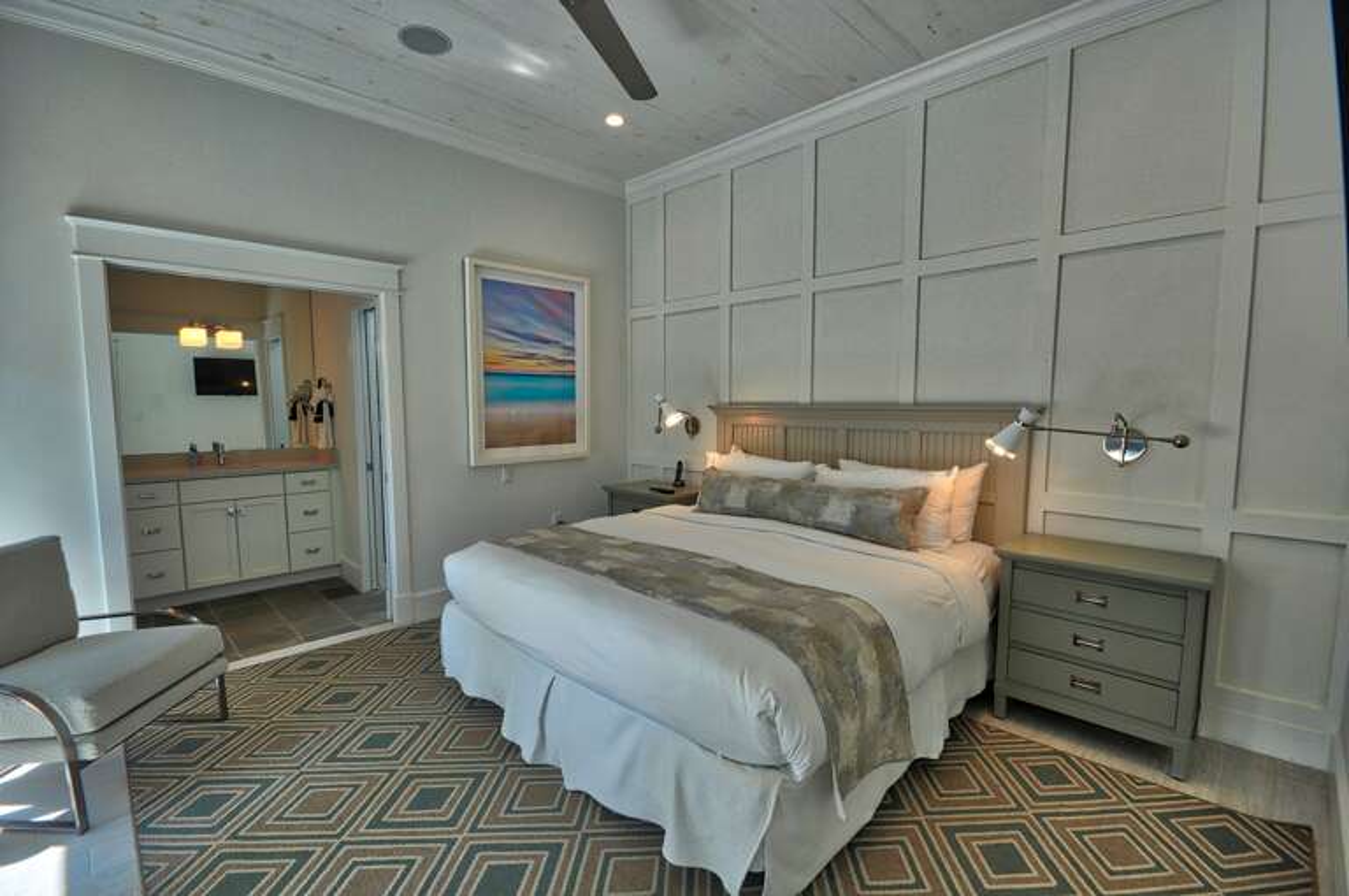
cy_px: 448
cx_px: 674
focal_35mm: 15
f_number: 10
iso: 400
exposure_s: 1/40
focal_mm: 10
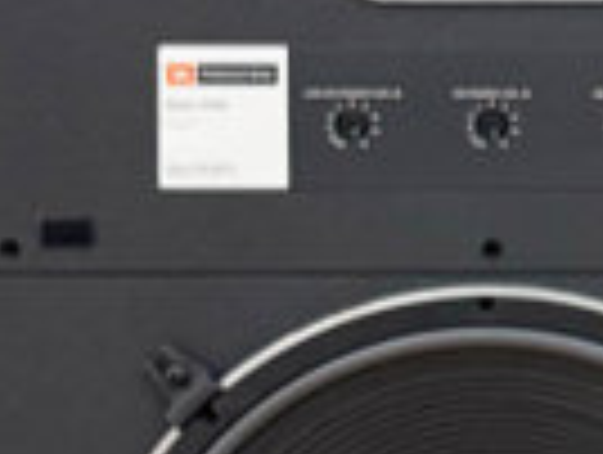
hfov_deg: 12.1
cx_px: 1251
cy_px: 115
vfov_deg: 10.4
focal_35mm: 143
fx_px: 2495
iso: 125
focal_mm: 6.8
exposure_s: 1/100
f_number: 1.8
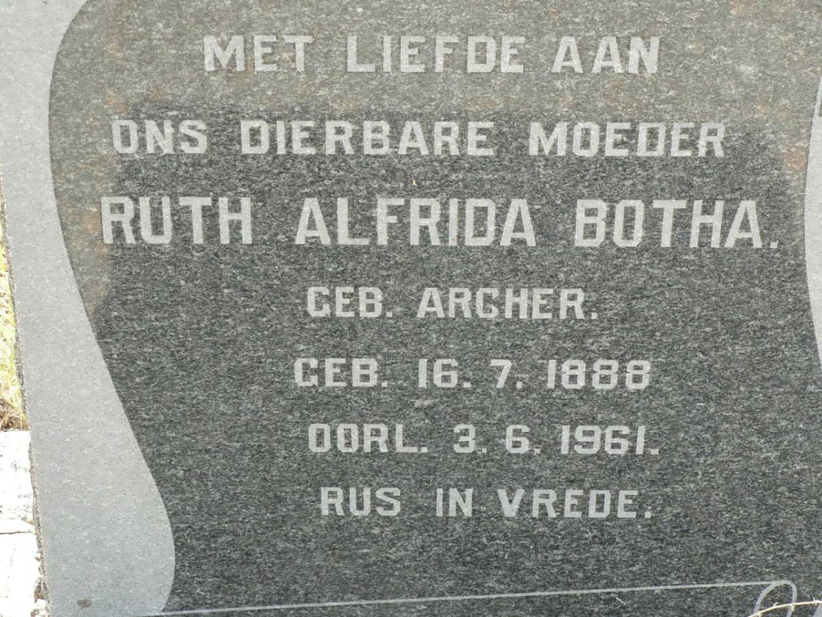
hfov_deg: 19.3
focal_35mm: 102
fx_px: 2422
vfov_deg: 14.5
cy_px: 308
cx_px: 411
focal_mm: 16.9
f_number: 3.6
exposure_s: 1/100
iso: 100
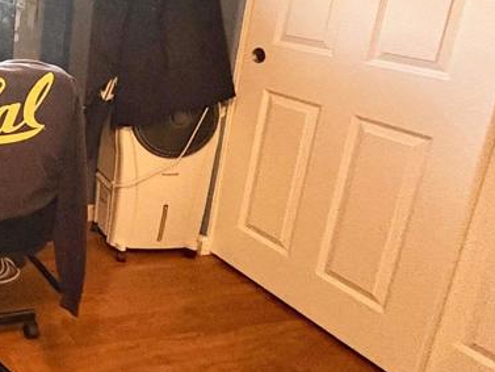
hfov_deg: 33.6
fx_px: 544
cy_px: 72
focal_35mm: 38
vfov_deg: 36.4
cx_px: -165
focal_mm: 2.22
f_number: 2.2
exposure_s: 1/60
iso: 800
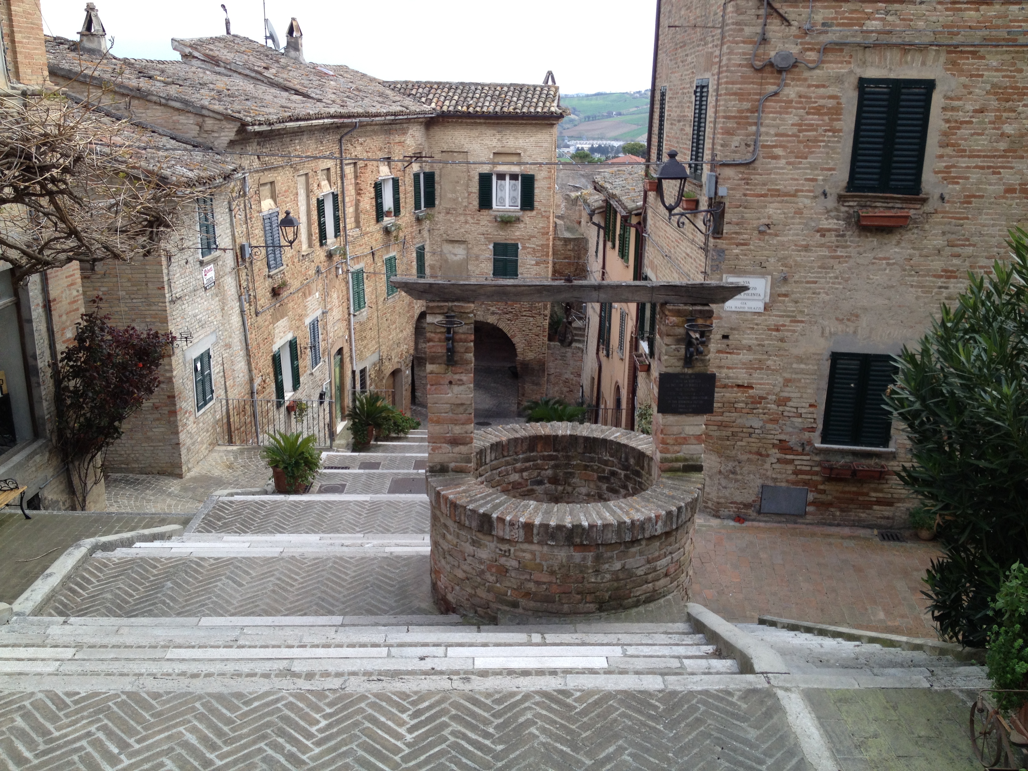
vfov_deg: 40.7
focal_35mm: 35
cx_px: 514
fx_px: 1039
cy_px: 386
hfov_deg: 52.6
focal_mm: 4.28
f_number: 2.4
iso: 50
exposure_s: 1/356
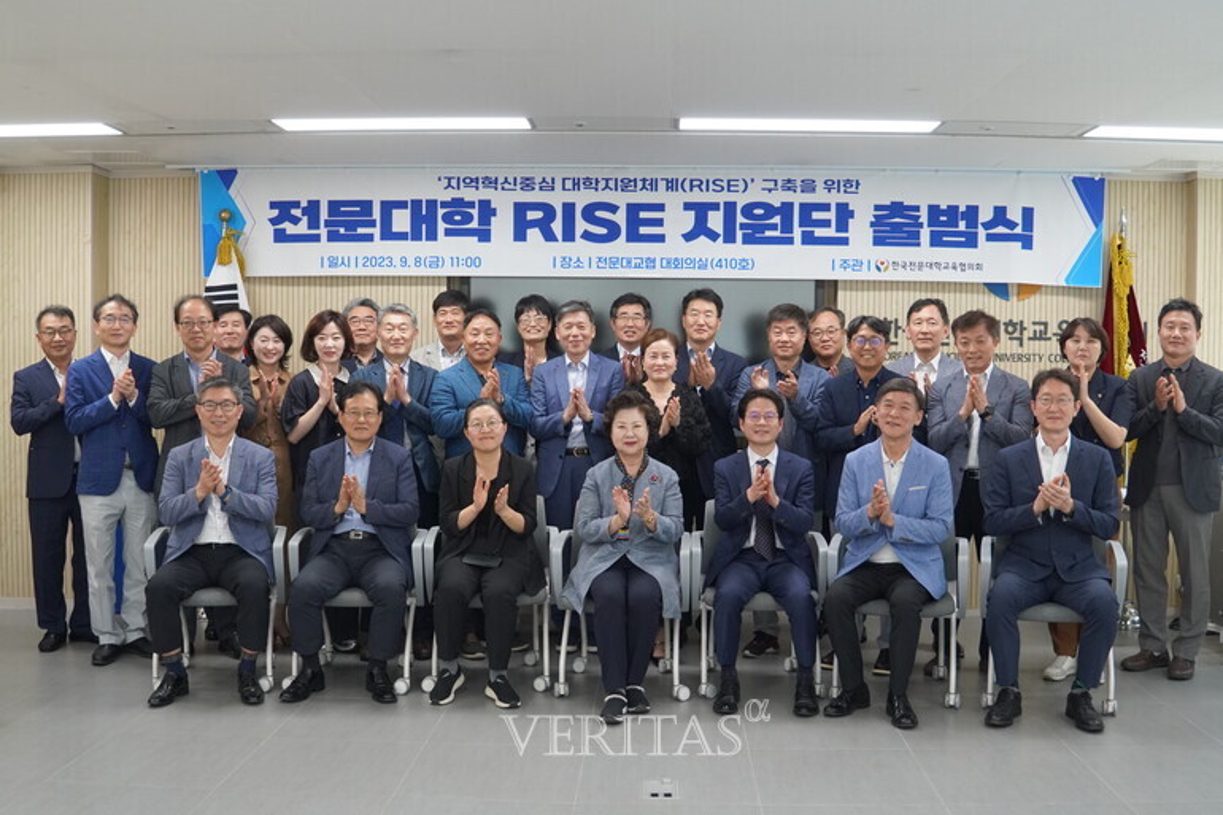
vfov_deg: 36.9
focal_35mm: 36
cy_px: 408
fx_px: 1223
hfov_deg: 53.1
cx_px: 612
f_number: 4
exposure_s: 1/160
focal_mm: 24
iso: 1250
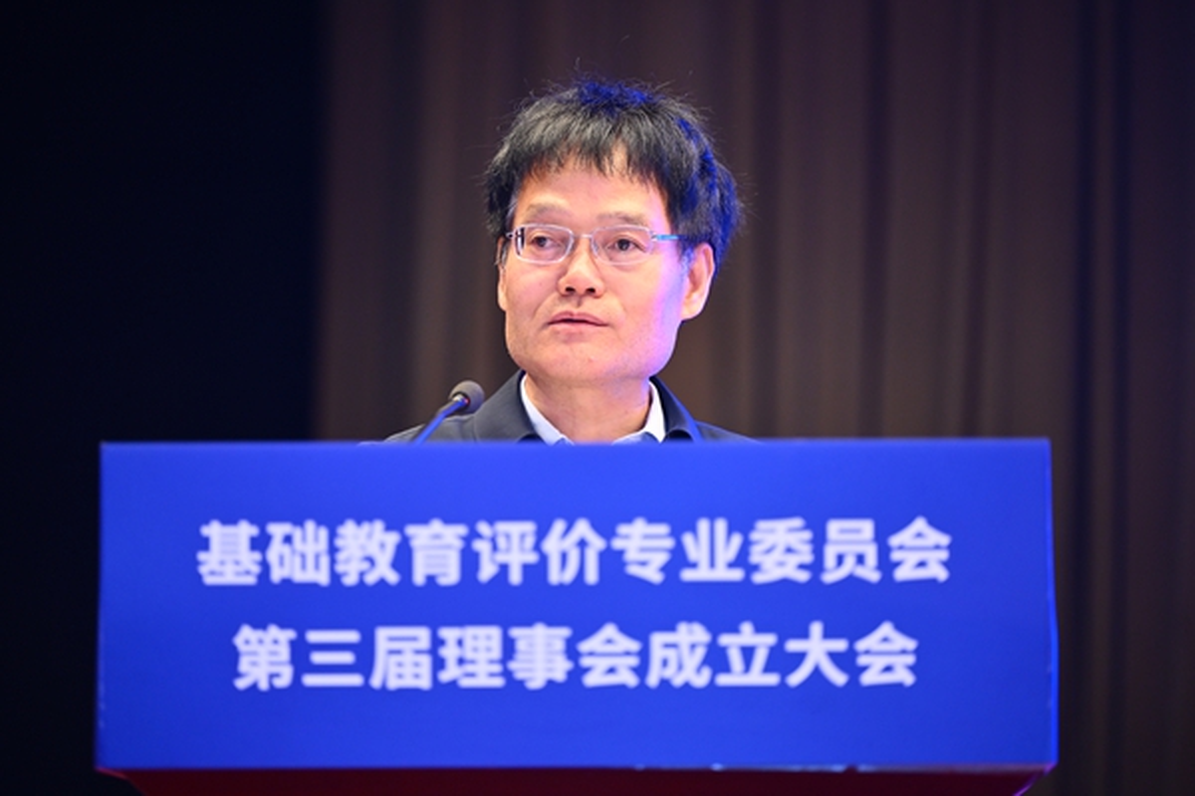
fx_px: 6140
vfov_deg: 7.4
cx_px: 598
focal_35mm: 185
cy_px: 398
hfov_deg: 11.1
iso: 800
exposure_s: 1/125
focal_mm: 185
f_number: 2.8
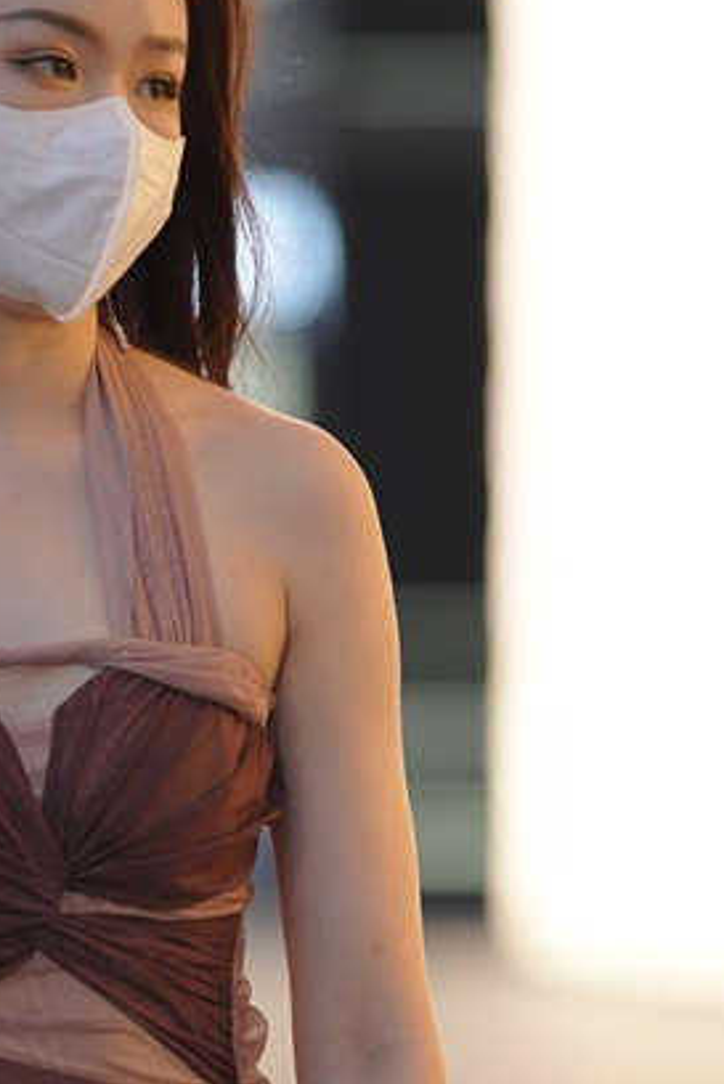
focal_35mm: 594
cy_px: 1161
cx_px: -21
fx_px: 17902
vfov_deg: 3.5
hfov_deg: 2.3
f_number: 1.8
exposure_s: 1/400
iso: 640
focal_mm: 135
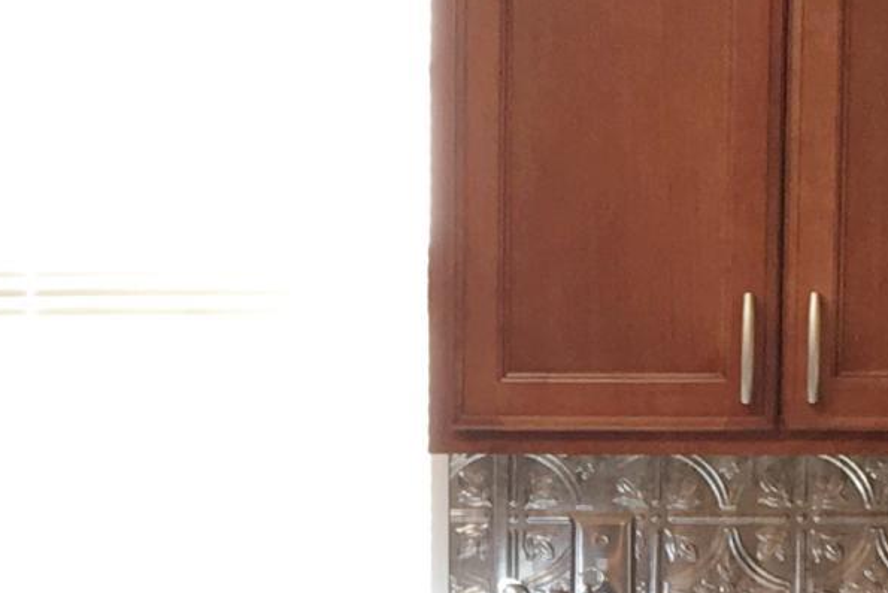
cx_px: 212
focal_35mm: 152
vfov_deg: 8.9
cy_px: 710
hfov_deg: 13.5
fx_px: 3750
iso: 32
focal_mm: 4.15
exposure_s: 1/30
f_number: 2.2
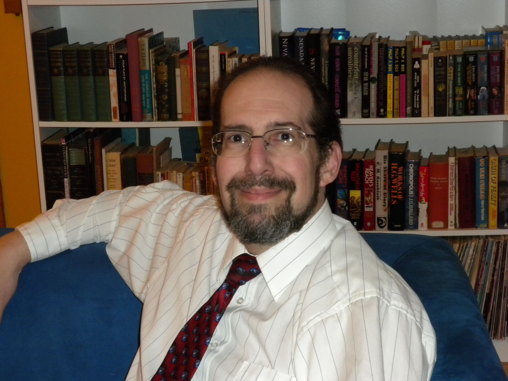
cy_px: 190
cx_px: 254
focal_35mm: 72
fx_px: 1057
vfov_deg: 20.4
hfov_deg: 27.0
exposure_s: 1/30
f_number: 5
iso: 400
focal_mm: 12.7
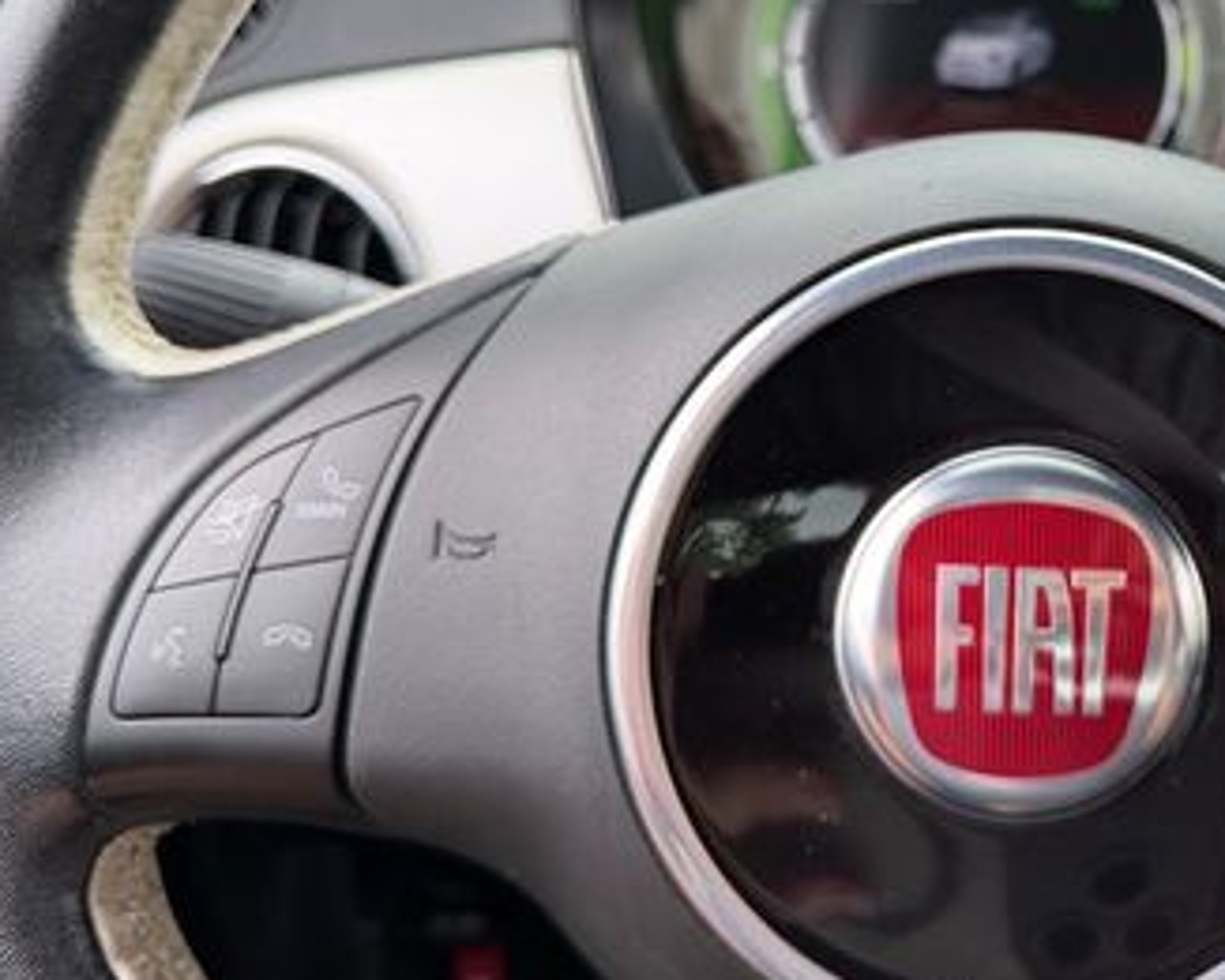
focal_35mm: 46
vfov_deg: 32.3
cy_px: 285
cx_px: 1037
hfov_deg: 38.3
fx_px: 1668
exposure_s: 1/435
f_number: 1.78
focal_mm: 6.76
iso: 100
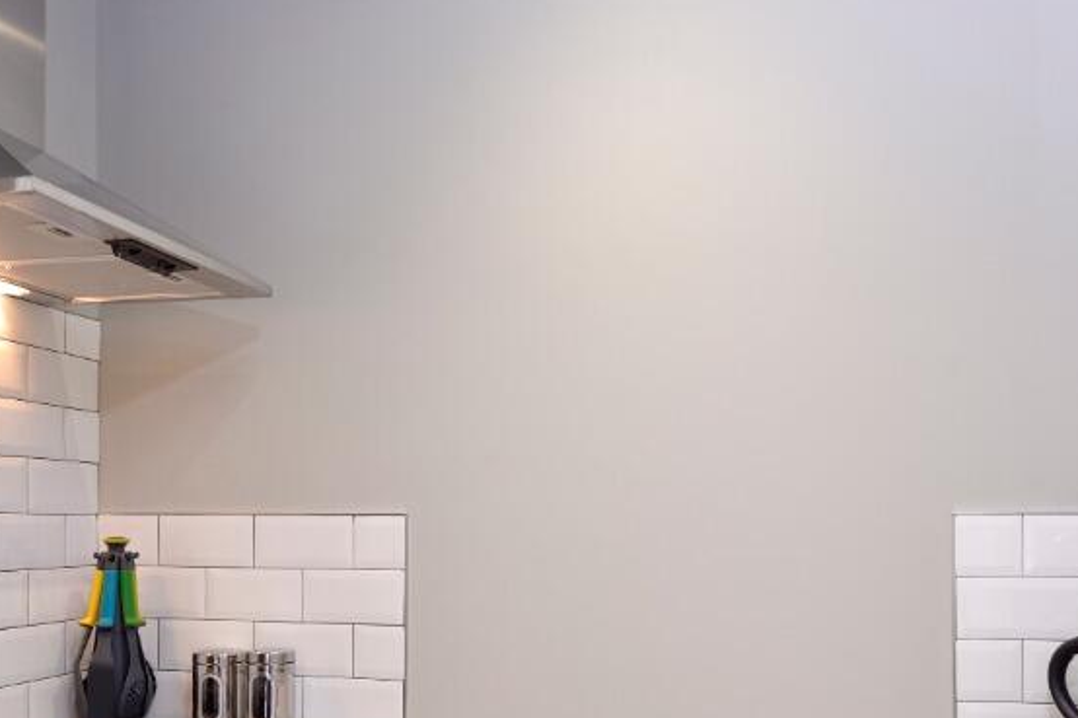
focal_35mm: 37
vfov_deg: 35.2
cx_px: 547
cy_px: 529
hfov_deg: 51.9
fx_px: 1108
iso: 400
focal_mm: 20
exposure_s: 1/15
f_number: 8
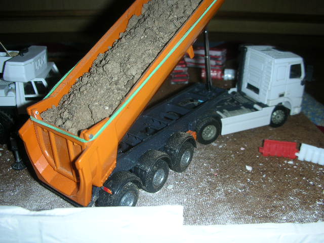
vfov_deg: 40.7
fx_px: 328
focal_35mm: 35
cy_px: 122
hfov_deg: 52.6
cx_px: 162
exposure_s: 1/60.1
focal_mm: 5.8
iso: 50
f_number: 3
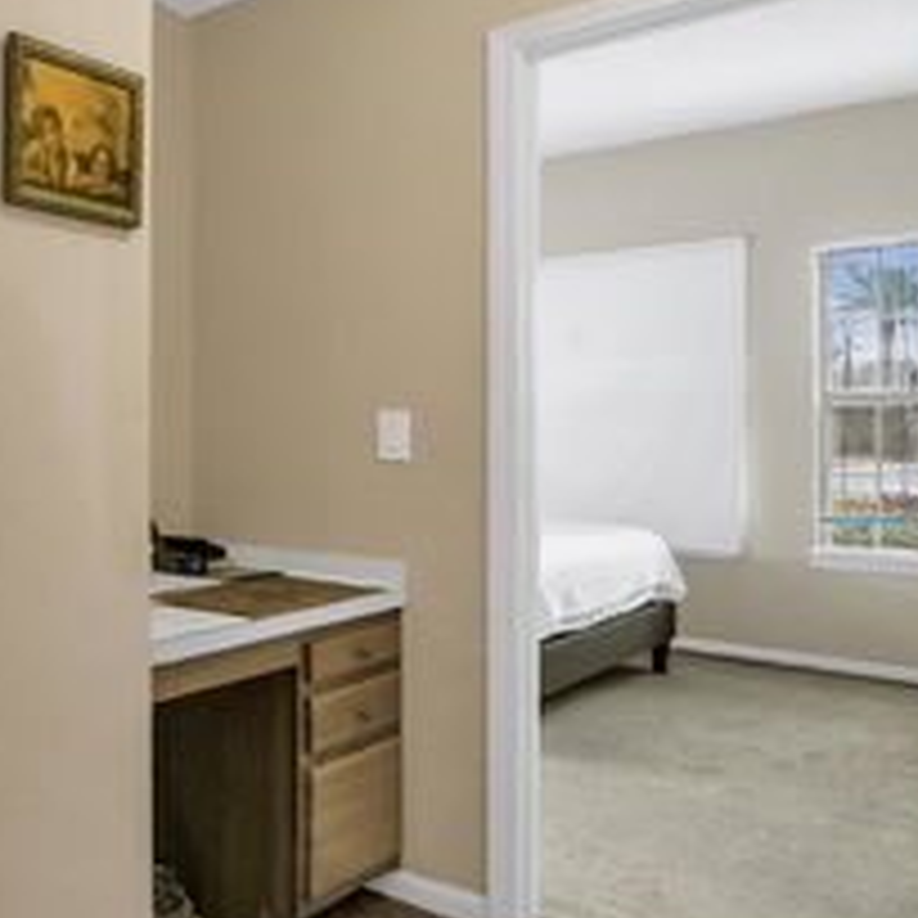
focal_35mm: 30
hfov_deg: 44.5
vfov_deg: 53.8
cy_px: 392
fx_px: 900
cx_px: -32
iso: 100
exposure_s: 1/6
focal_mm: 10
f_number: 7.1
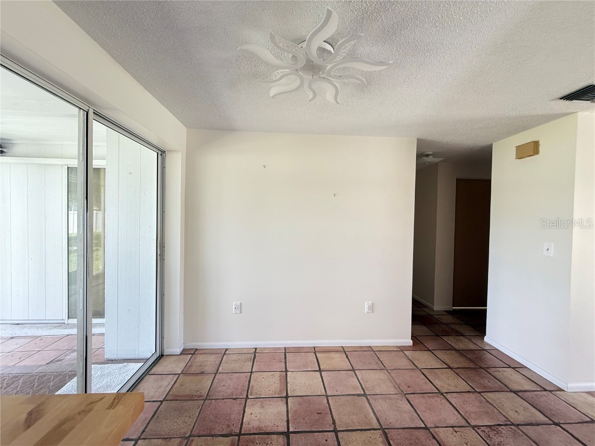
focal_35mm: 14
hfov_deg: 102.1
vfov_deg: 85.7
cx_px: 298
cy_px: 223
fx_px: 241
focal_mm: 2.22
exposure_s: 1/99
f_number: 2.2
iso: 320
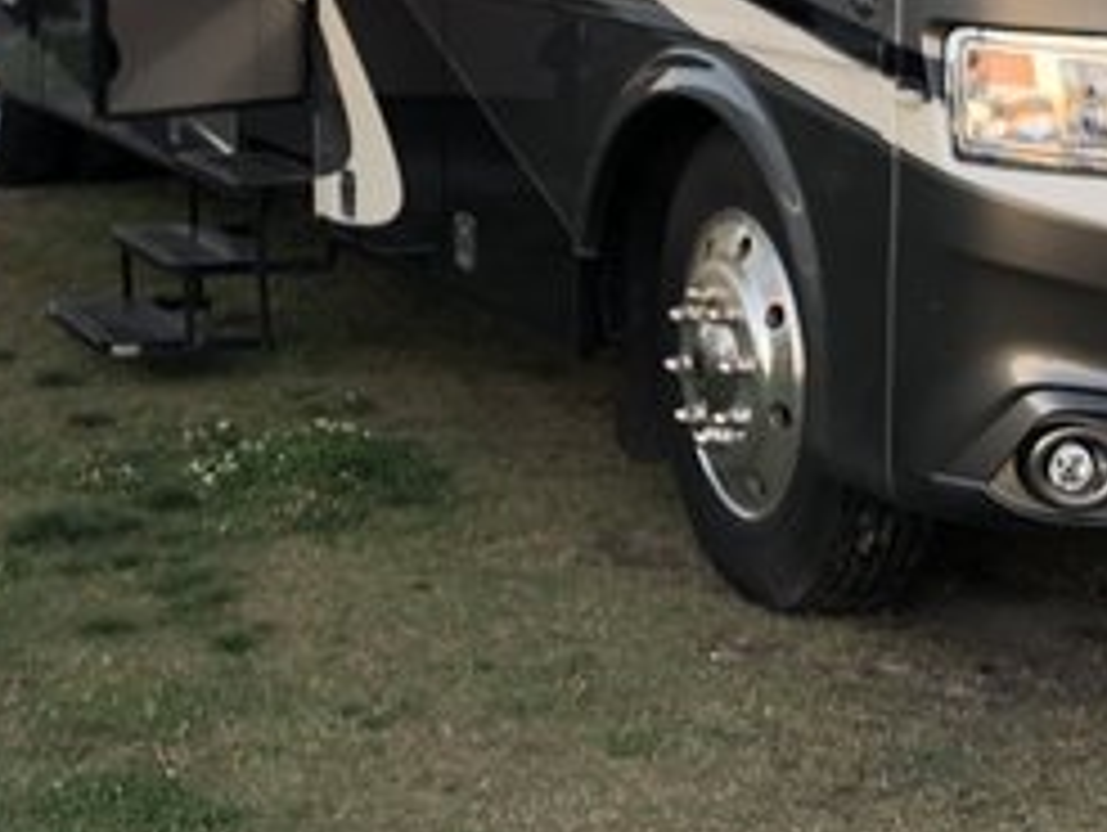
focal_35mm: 91
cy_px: 9
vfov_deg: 16.0
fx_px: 2913
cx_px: 513
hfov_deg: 21.5
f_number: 1.8
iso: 50
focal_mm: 3.99
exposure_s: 1/120
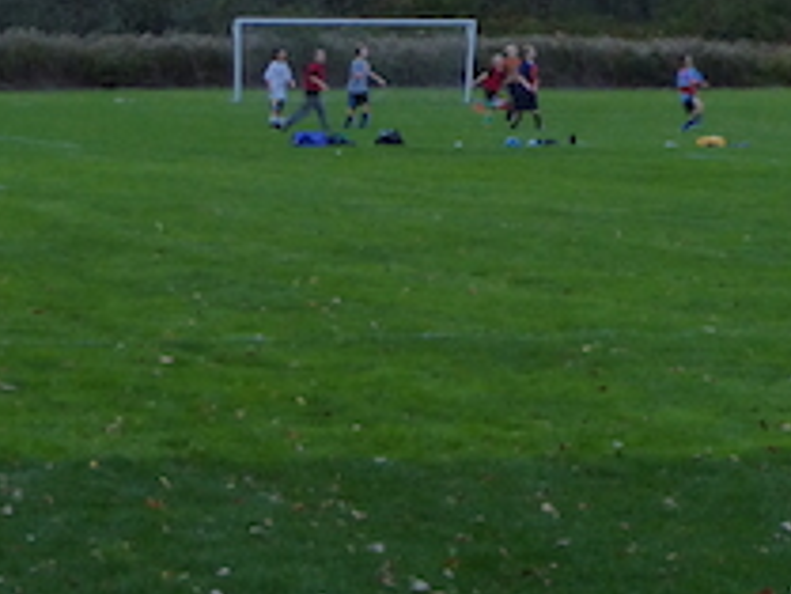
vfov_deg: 5.1
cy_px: -155
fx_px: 6653
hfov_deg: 6.8
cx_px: 638
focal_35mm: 291
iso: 400
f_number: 2.8
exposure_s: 1/80
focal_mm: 20.5
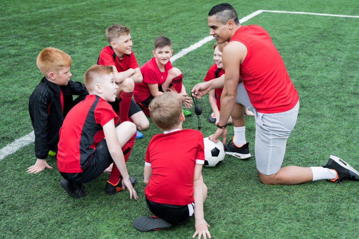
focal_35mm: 50
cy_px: 120
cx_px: 180
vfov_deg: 27.0
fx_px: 499
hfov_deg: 39.6
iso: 640
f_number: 5
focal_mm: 50
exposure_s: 1/2000
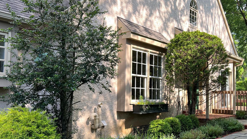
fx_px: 255
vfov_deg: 30.3
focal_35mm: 39
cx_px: 152
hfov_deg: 51.1
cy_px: 87
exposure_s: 1/469
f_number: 1.5
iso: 50
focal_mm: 5.7
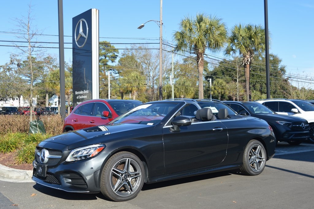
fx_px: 340
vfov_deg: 34.2
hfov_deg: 49.6
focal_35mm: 39
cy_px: 104
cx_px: 157
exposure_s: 1/200
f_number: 7.1
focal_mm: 26
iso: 100
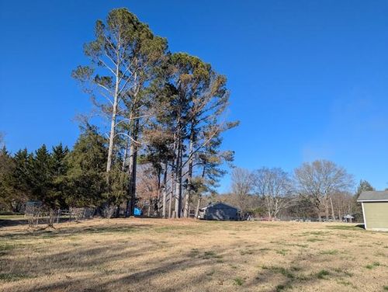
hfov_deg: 71.5
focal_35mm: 24
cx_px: 194
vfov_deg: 56.9
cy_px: 146
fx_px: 269
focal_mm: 6.81
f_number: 1.85
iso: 44
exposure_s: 1/1770
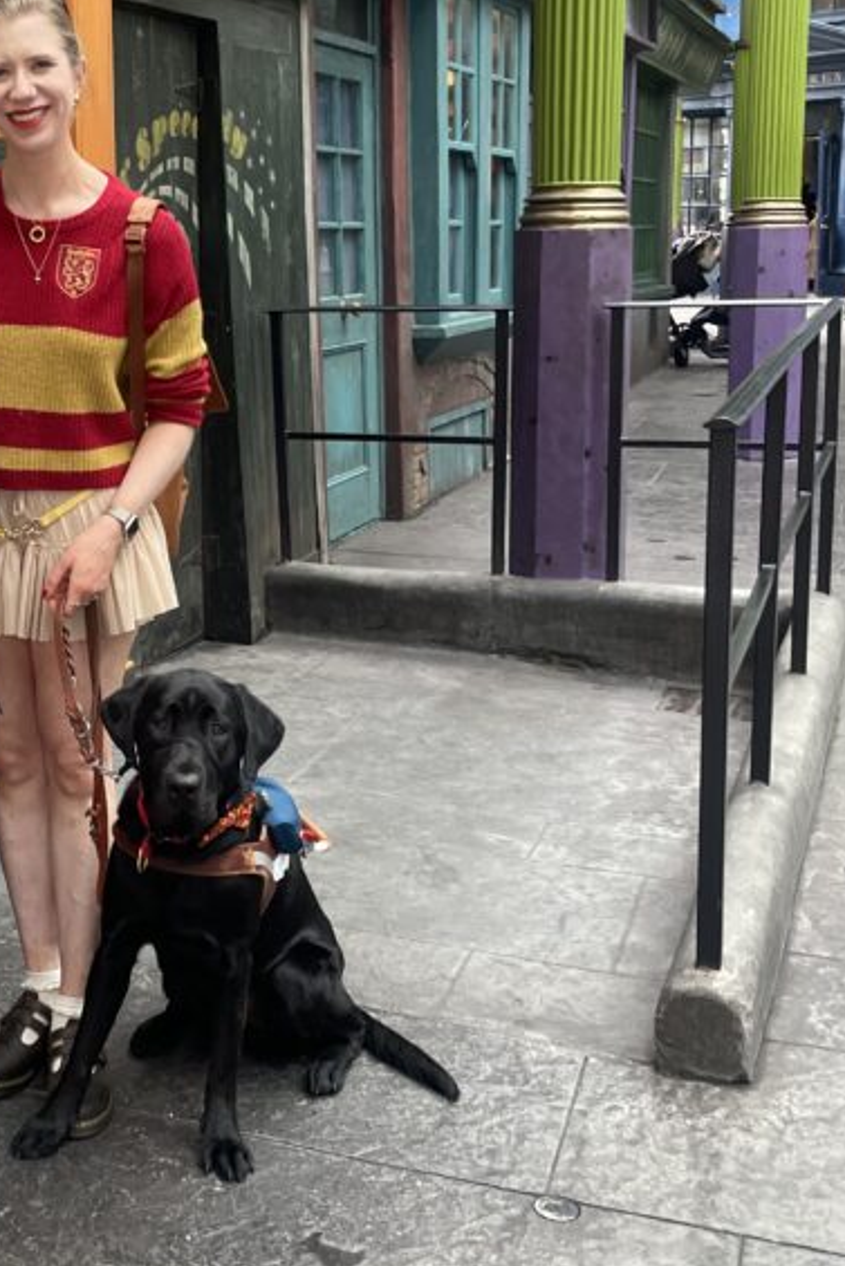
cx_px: 76
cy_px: 500
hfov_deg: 26.6
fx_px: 1724
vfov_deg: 40.1
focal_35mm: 49
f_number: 1.6
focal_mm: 4.2
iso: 125
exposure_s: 1/68
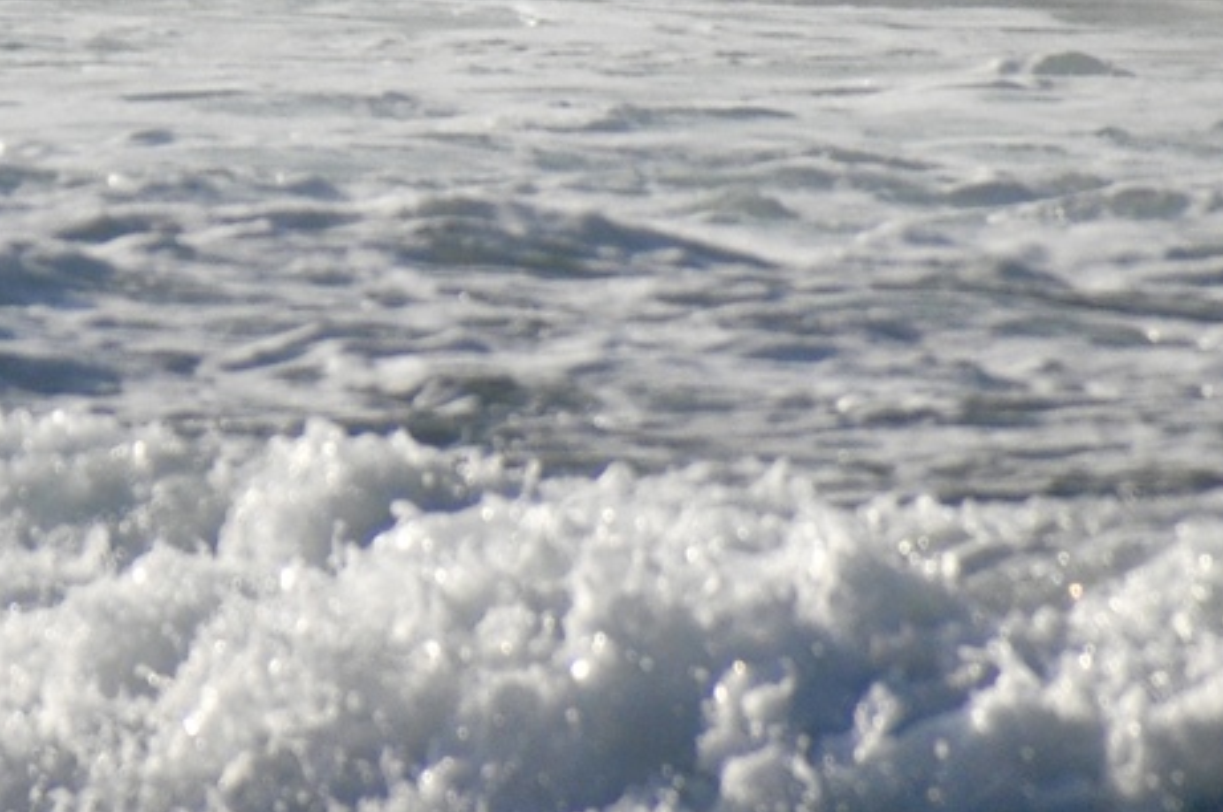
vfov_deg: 0.9
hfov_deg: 1.3
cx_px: -180
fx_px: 52956
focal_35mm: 1561
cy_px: -442
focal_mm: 300
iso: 800
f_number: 10
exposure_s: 1/2500
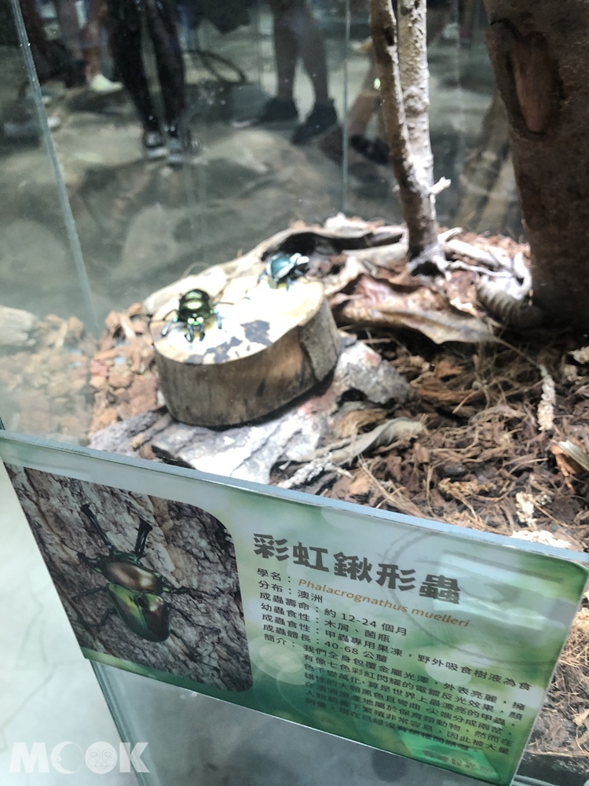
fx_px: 635
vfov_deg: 63.4
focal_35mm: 28
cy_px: 393
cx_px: 294
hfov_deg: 49.7
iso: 40
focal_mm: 3.99
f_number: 1.8
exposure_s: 1/15
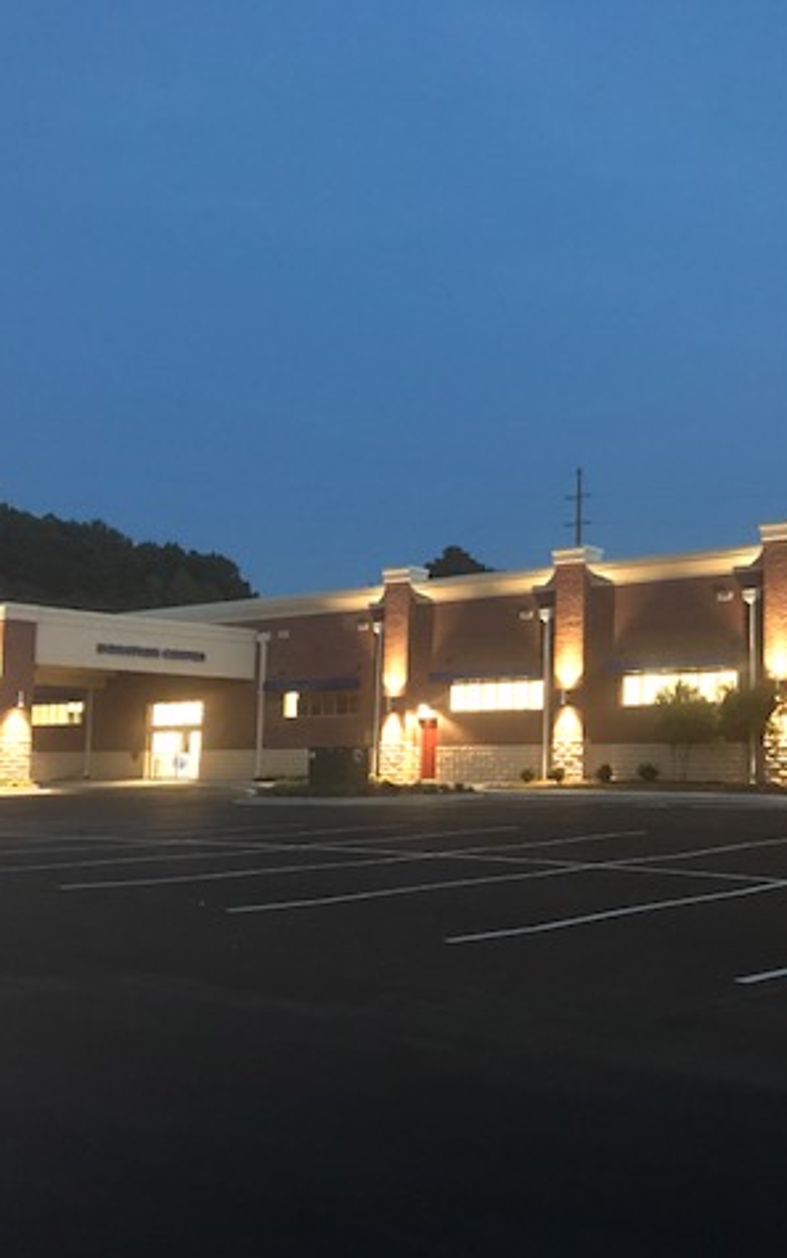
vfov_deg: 49.3
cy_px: 630
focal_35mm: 40
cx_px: 612
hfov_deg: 31.3
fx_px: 1372
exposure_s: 1/4
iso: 100
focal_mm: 3.99
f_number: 1.8
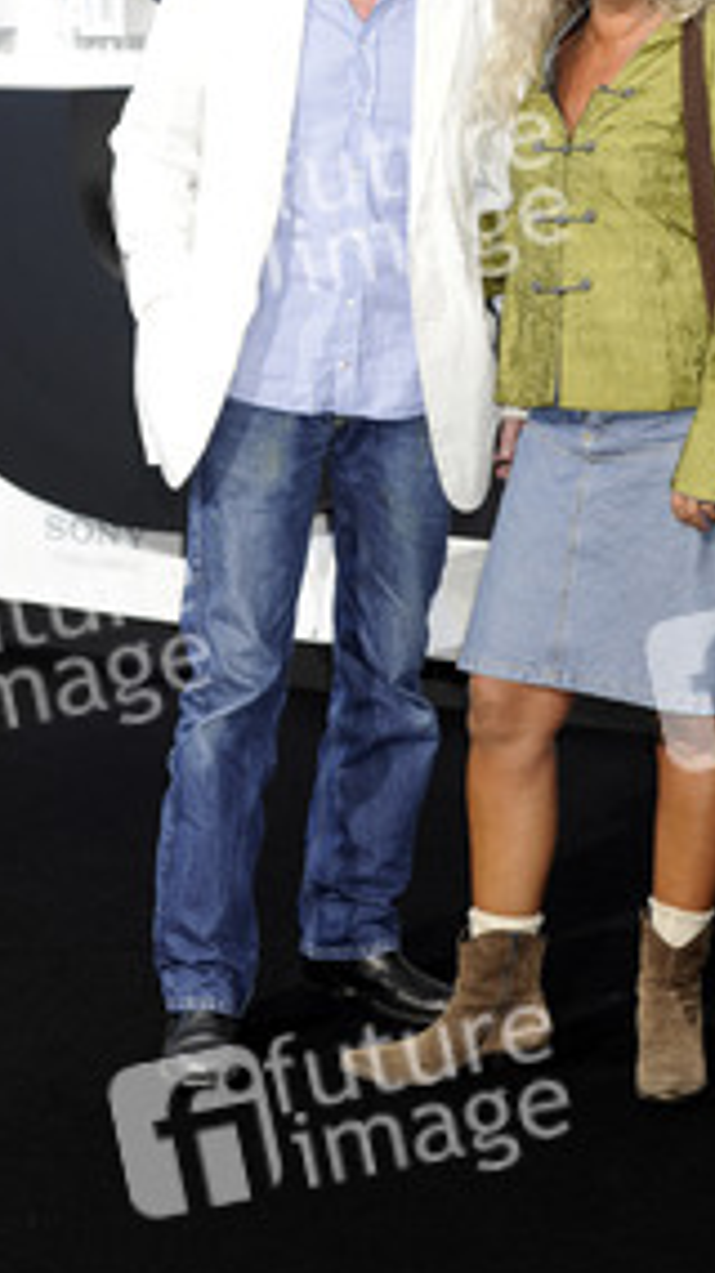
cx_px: 469
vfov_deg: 20.7
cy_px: 442
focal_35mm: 103
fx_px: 3477
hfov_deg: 11.7
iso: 800
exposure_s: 1/160
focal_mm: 70
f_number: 5.6
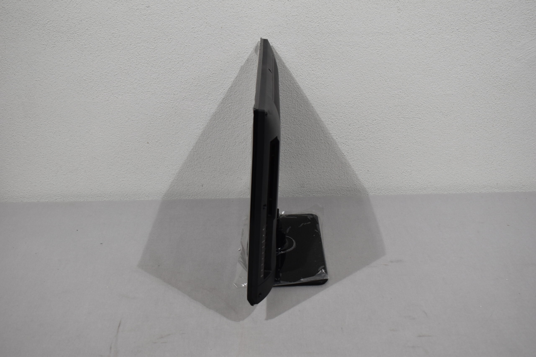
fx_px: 625
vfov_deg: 31.9
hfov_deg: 46.4
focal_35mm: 42
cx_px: 268
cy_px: 178
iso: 400
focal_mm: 28
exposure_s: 1/125
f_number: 5.6
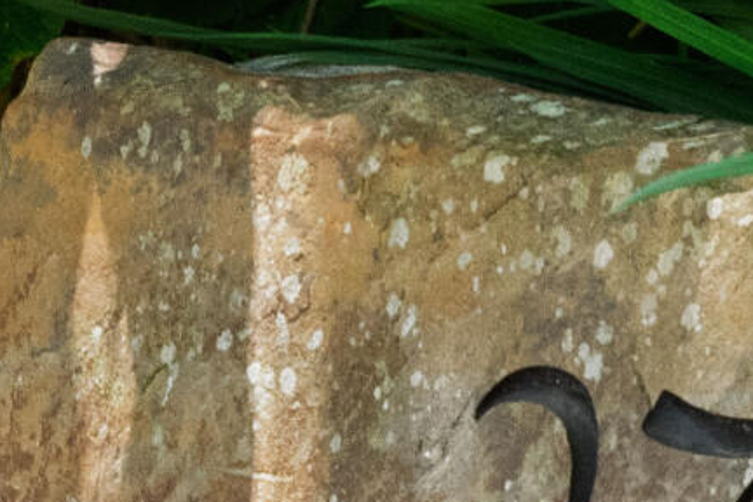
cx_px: 629
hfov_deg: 3.3
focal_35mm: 625
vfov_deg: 2.2
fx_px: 13072
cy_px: 431
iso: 800
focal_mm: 60
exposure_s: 1/50
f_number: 8
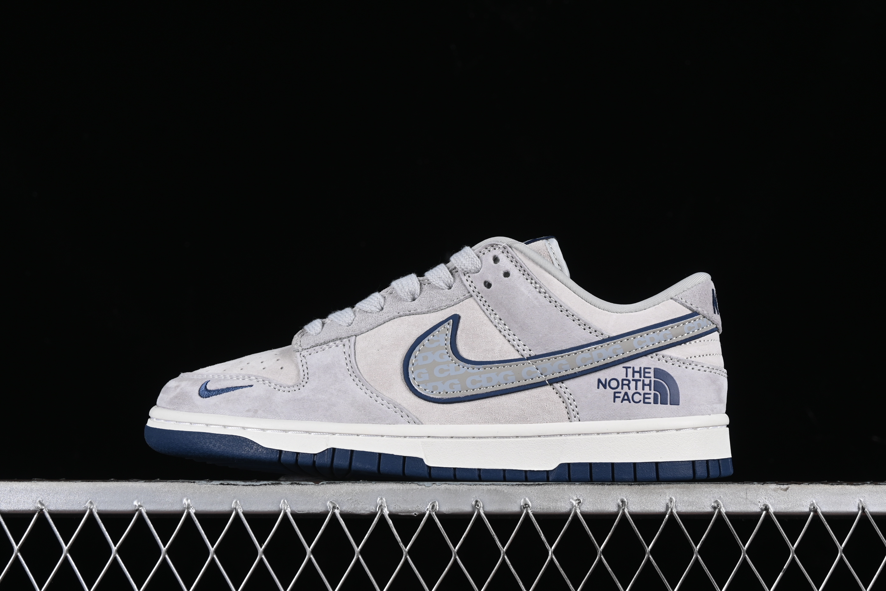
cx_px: 443
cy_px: 296
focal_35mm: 75
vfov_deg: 18.2
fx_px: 1846
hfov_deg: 27.0
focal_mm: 50
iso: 160
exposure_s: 1/80
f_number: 8
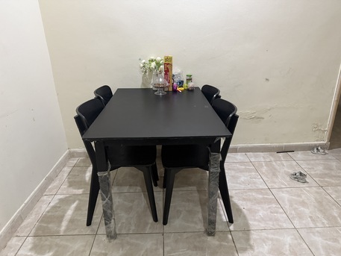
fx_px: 236
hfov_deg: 71.6
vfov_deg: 56.8
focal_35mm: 24
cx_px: 170
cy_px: 128
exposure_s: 1/60
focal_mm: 6.76
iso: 640
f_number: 1.78
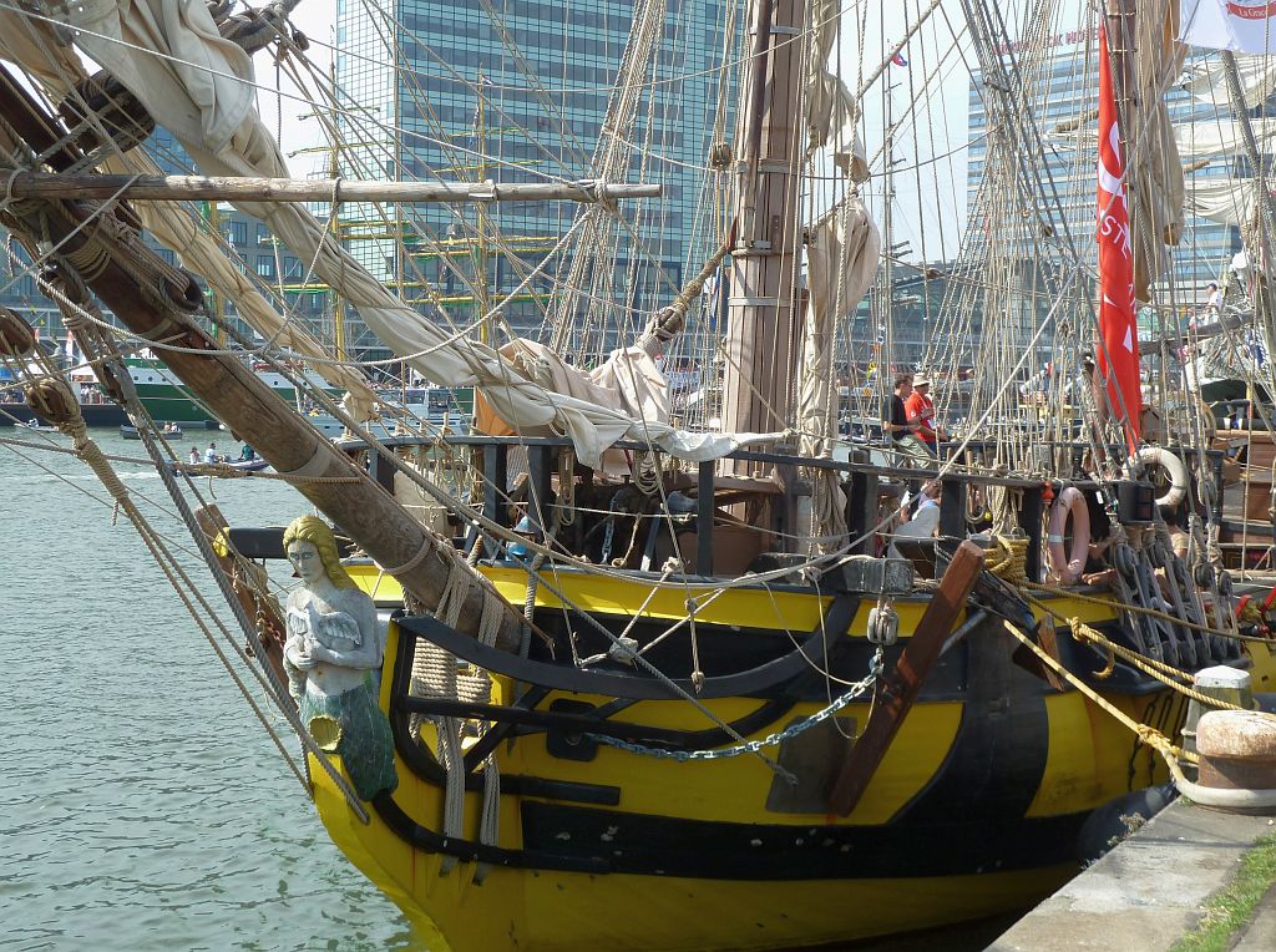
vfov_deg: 27.9
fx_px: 1913
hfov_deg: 36.9
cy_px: 476
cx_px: 638
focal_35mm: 52
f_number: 3.8
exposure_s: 1/320
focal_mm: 8.5
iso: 80
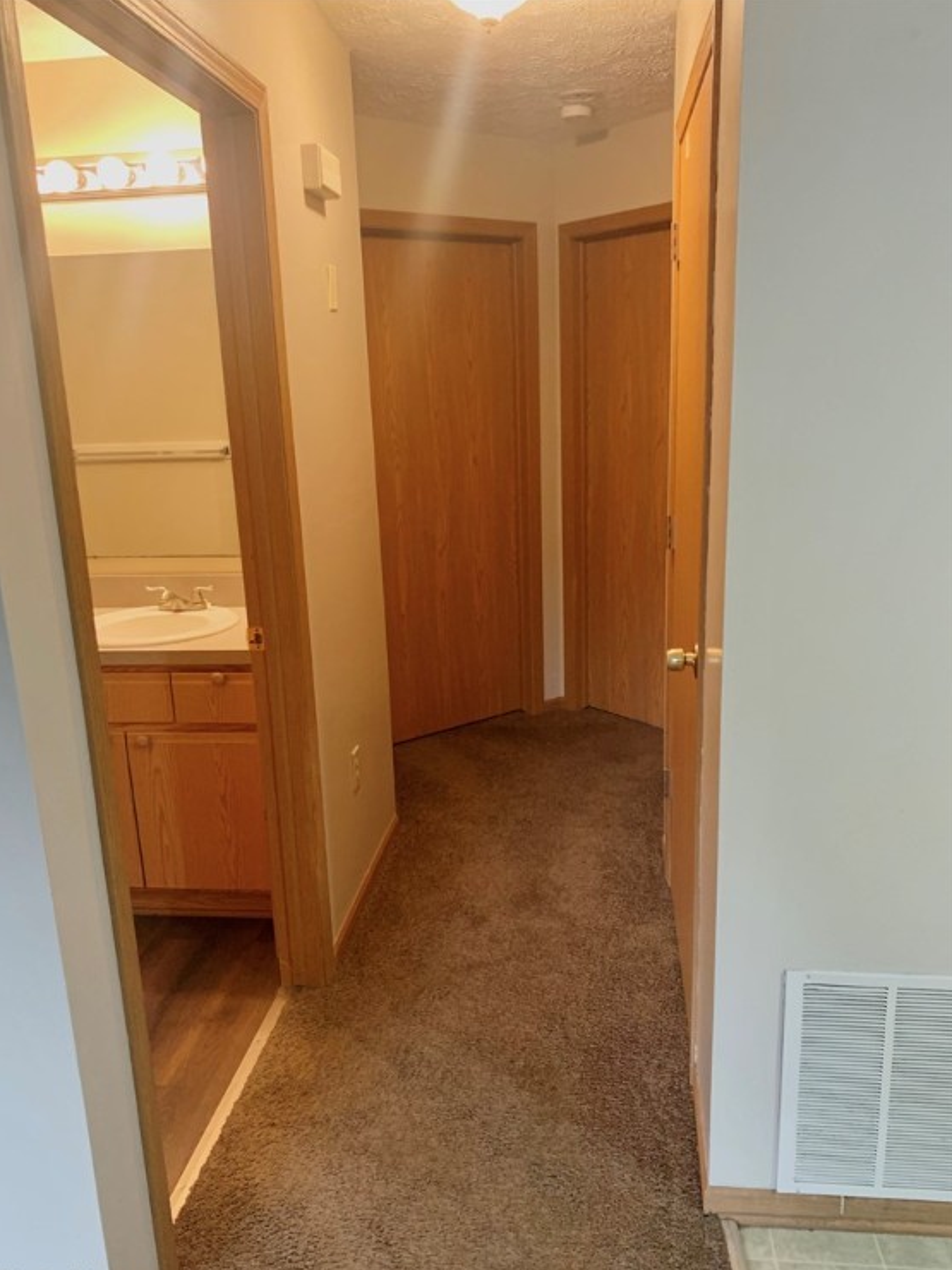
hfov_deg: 51.3
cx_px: 465
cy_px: 656
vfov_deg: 65.3
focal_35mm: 27
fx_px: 990
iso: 250
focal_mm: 4.25
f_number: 1.8
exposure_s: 1/40
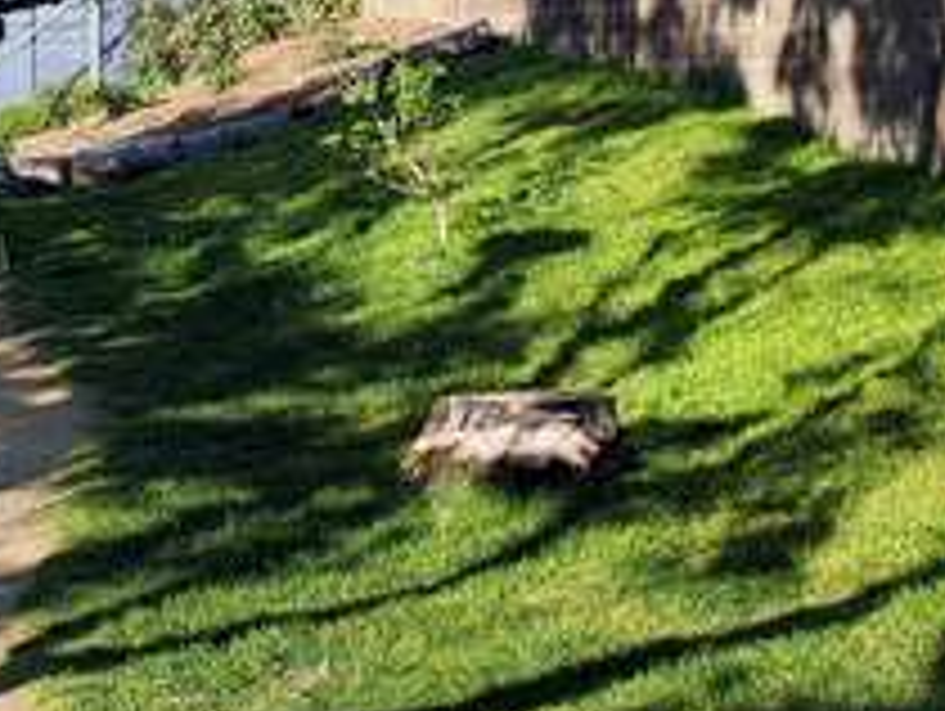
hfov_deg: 19.1
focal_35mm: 99
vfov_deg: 14.8
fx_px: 2706
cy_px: 36
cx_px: -72
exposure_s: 1/820
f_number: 2.4
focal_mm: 4.3
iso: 50
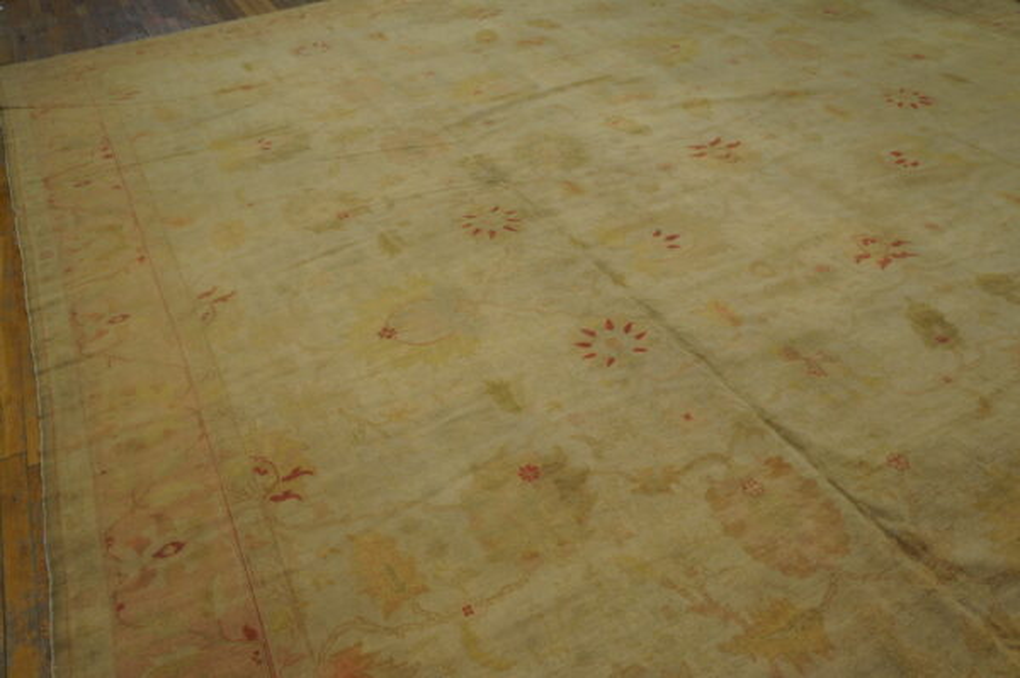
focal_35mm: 28
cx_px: 510
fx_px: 807
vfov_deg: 45.6
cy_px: 339
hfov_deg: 64.6
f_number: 4
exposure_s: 1/60
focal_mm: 19
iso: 400
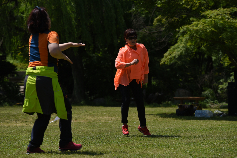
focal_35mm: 130
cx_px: 118
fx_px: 856
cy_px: 79
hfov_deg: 15.8
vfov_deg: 10.5
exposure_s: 1/800
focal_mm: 130
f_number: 5.6
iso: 100
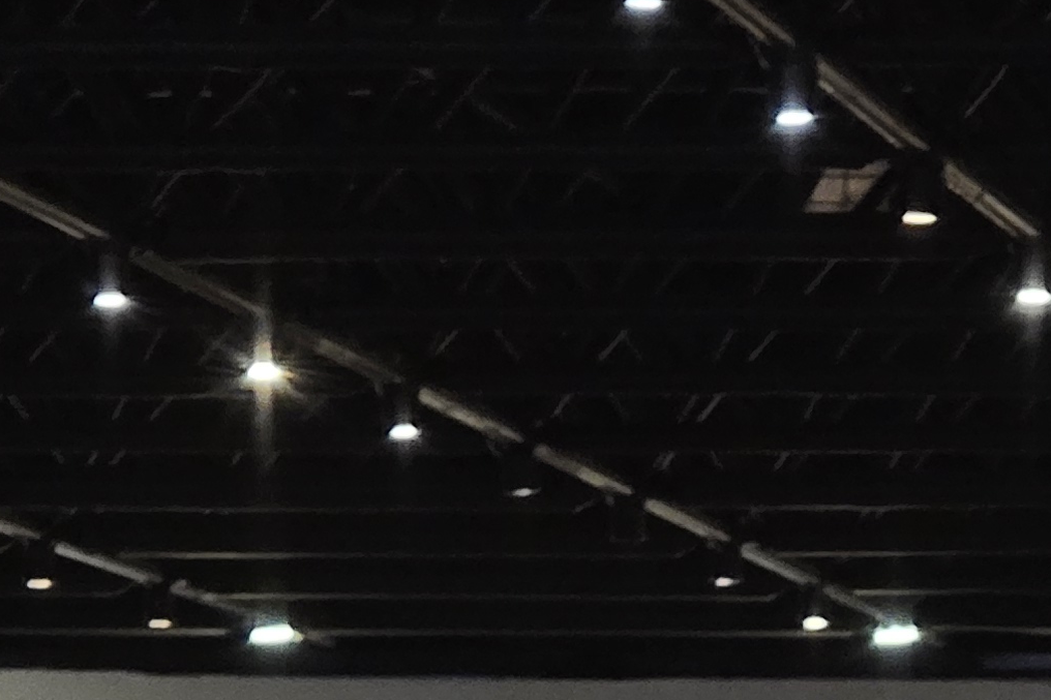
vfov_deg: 2.9
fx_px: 13747
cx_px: 783
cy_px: 1430
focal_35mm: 471
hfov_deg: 4.4
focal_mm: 18.6
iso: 640
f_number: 3.4
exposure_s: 1/50
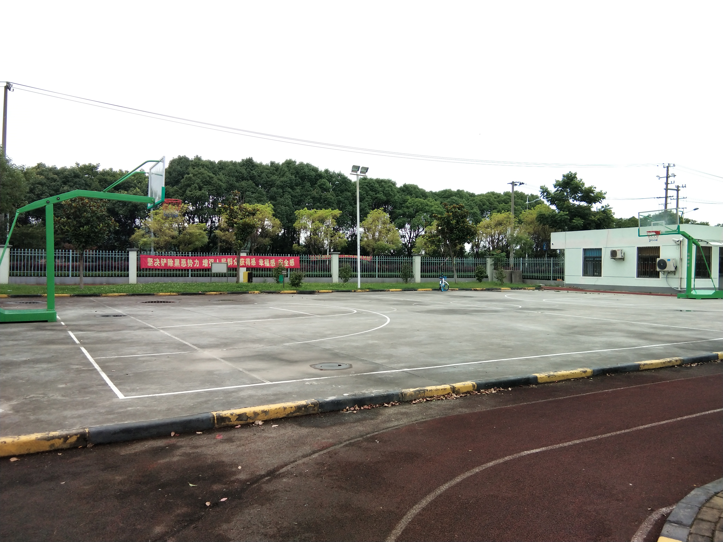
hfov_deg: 58.4
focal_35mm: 31
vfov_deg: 45.4
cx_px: 362
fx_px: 647
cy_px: 271
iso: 50
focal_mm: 3.69
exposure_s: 1/570
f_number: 2.2
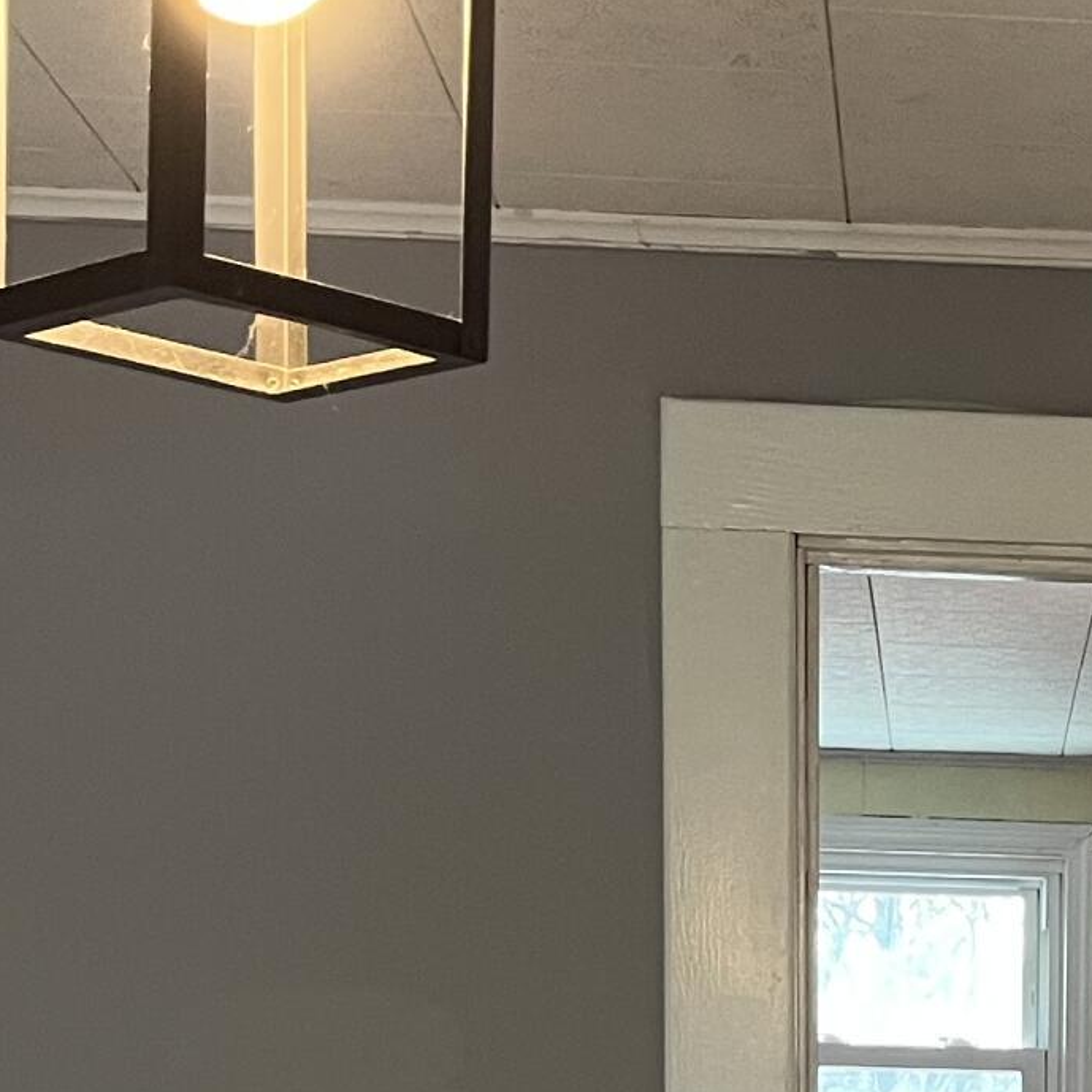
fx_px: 3569
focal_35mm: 100
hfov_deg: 16.7
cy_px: 1472
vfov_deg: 16.3
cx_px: 1284
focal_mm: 5.1
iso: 160
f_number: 1.6
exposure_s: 1/60
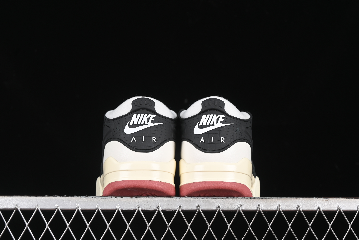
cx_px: 178
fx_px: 758
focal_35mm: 76
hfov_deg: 26.6
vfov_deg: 18.0
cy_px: 121
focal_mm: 50
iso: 160
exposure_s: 1/60
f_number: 6.3
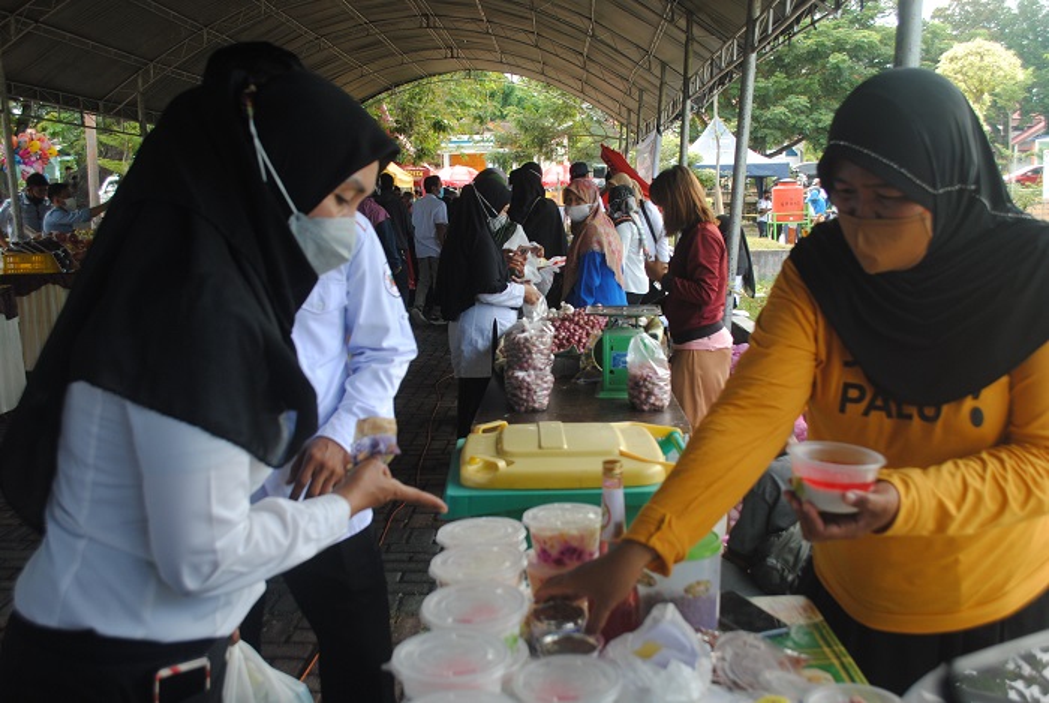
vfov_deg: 37.0
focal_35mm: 36
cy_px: 352
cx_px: 524
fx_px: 1051
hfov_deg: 53.1
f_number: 5
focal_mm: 24
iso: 200
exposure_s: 1/100
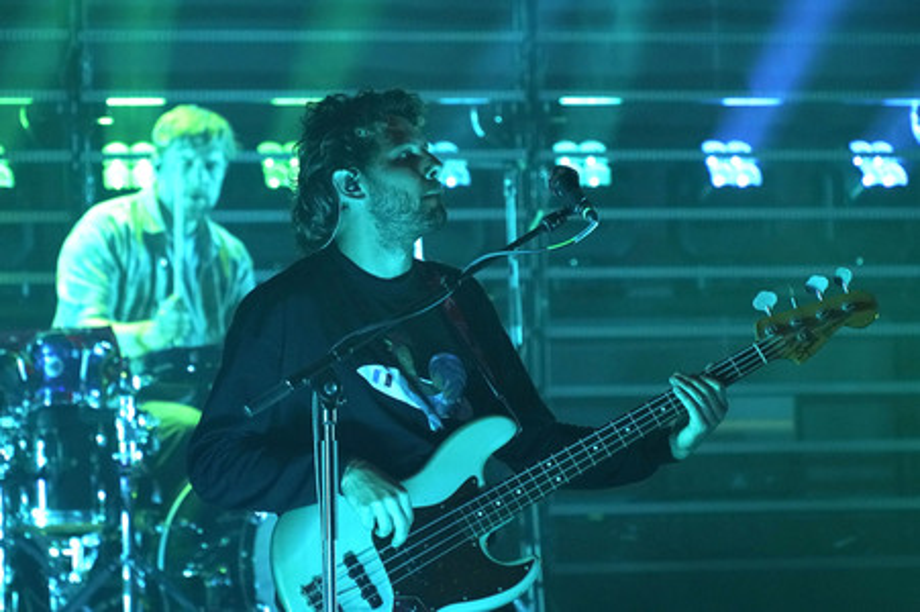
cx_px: 460
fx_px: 5107
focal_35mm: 200
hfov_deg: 10.3
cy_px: 306
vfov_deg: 6.9
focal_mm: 200
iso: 3200
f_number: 5.6
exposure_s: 1/250
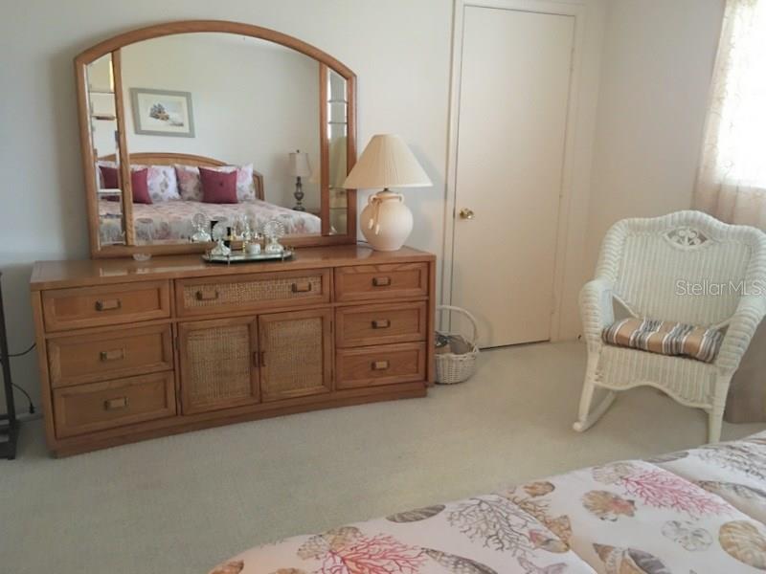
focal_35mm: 29
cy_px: 287
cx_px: 383
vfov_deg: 48.2
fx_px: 642
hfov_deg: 61.7
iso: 64
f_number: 2.2
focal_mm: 4.15
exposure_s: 1/4
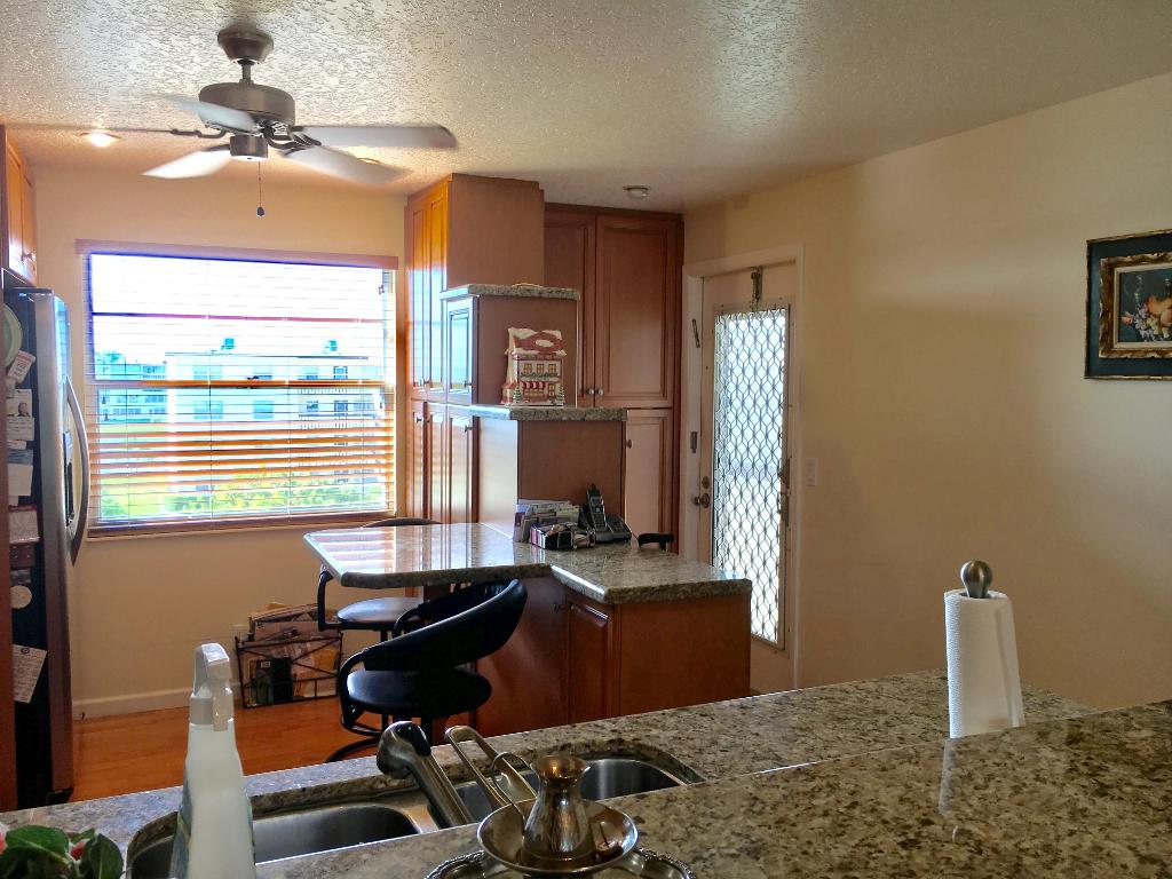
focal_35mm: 29
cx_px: 586
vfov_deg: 48.2
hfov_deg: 61.7
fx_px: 982
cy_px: 440
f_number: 2.2
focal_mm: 4.15
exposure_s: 1/60
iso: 25
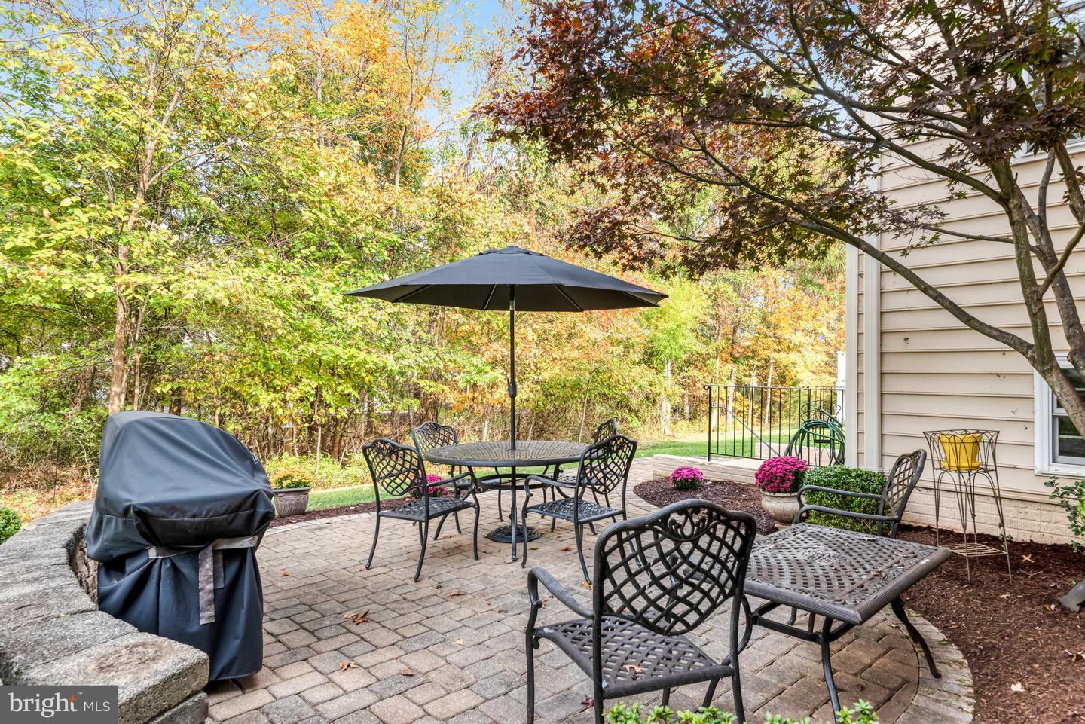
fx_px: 603
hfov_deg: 84.0
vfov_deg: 62.0
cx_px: 542
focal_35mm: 20
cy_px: 362
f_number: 8
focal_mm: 20
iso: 400
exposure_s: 1/125
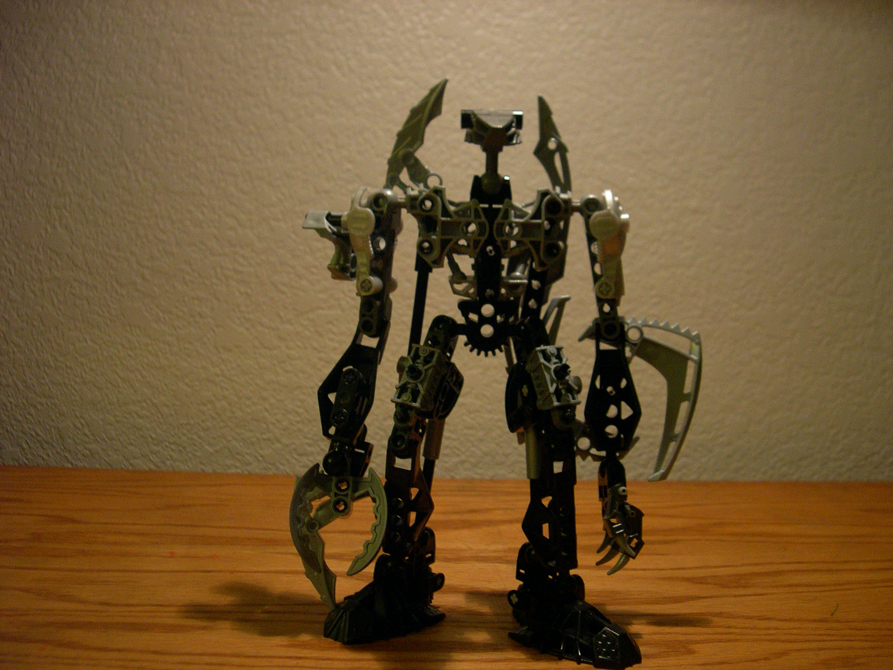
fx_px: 980
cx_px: 446
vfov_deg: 37.7
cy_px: 335
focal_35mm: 38
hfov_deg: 49.0
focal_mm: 8
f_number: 2.8
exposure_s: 1/57.7
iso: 400
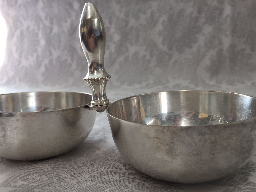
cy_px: 96
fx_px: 214
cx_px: 128
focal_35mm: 29
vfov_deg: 48.2
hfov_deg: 61.7
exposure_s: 1/50
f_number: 2.2
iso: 40
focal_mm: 4.15
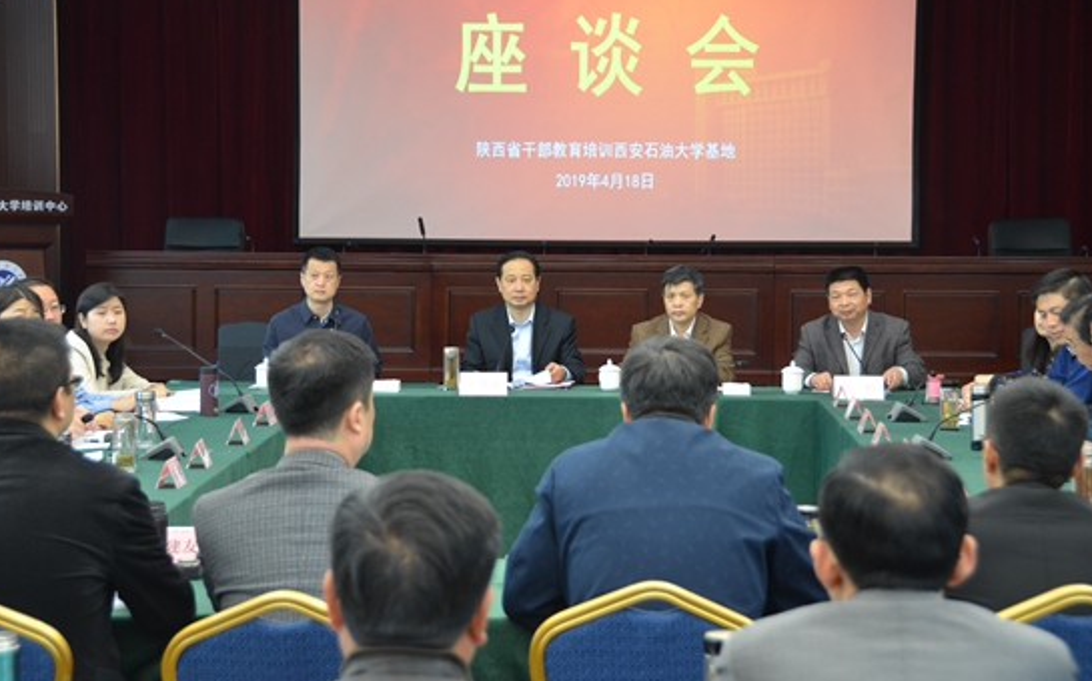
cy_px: 309
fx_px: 2499
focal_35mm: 84
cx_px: 543
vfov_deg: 15.5
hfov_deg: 24.7
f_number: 4.8
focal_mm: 50
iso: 1000
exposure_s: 1/50
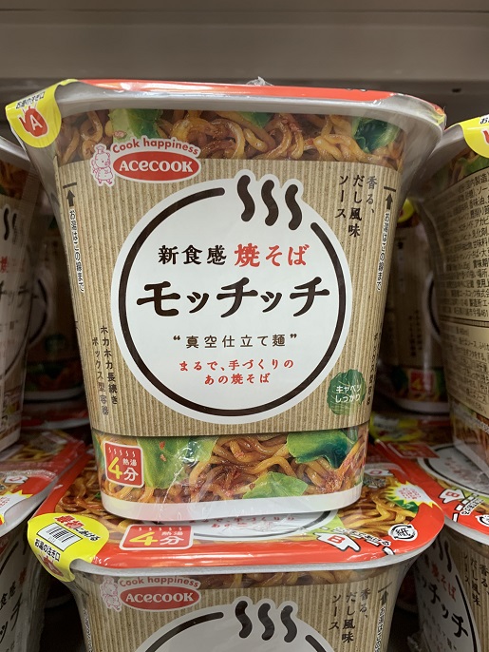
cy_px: 326
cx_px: 244
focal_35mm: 26
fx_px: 489
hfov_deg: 53.1
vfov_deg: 67.3
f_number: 1.8
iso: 100
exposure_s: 1/74
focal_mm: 4.25
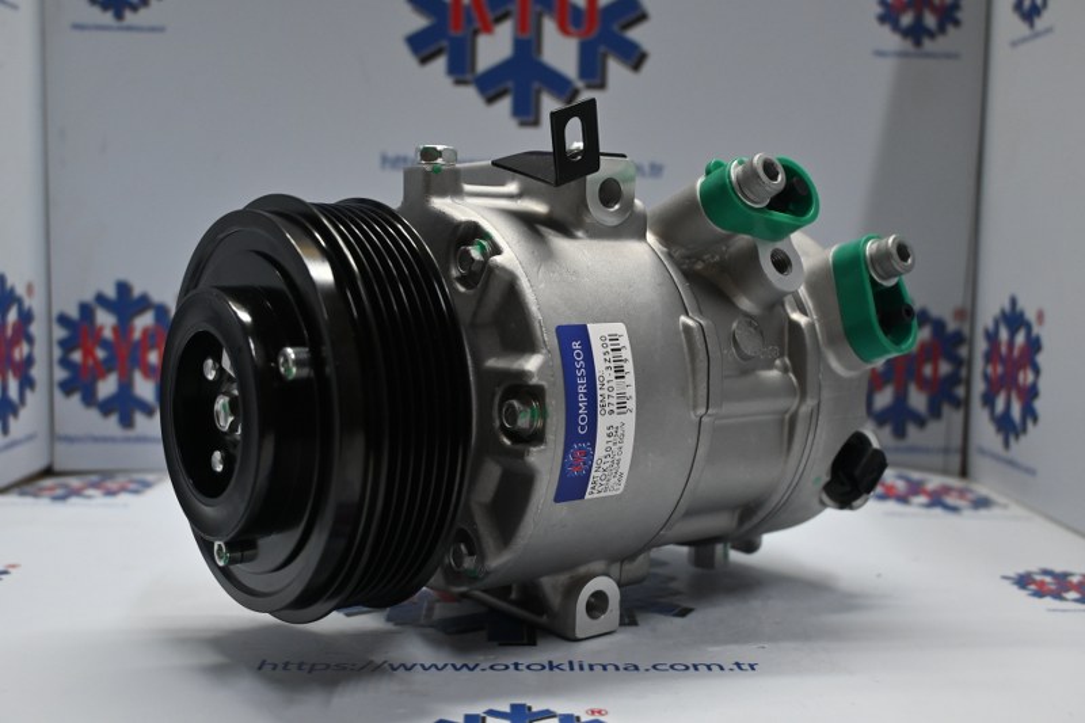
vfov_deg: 35.5
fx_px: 1130
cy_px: 362
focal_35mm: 38
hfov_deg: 51.3
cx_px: 542
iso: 900
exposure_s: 1/125
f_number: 4.2
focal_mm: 25
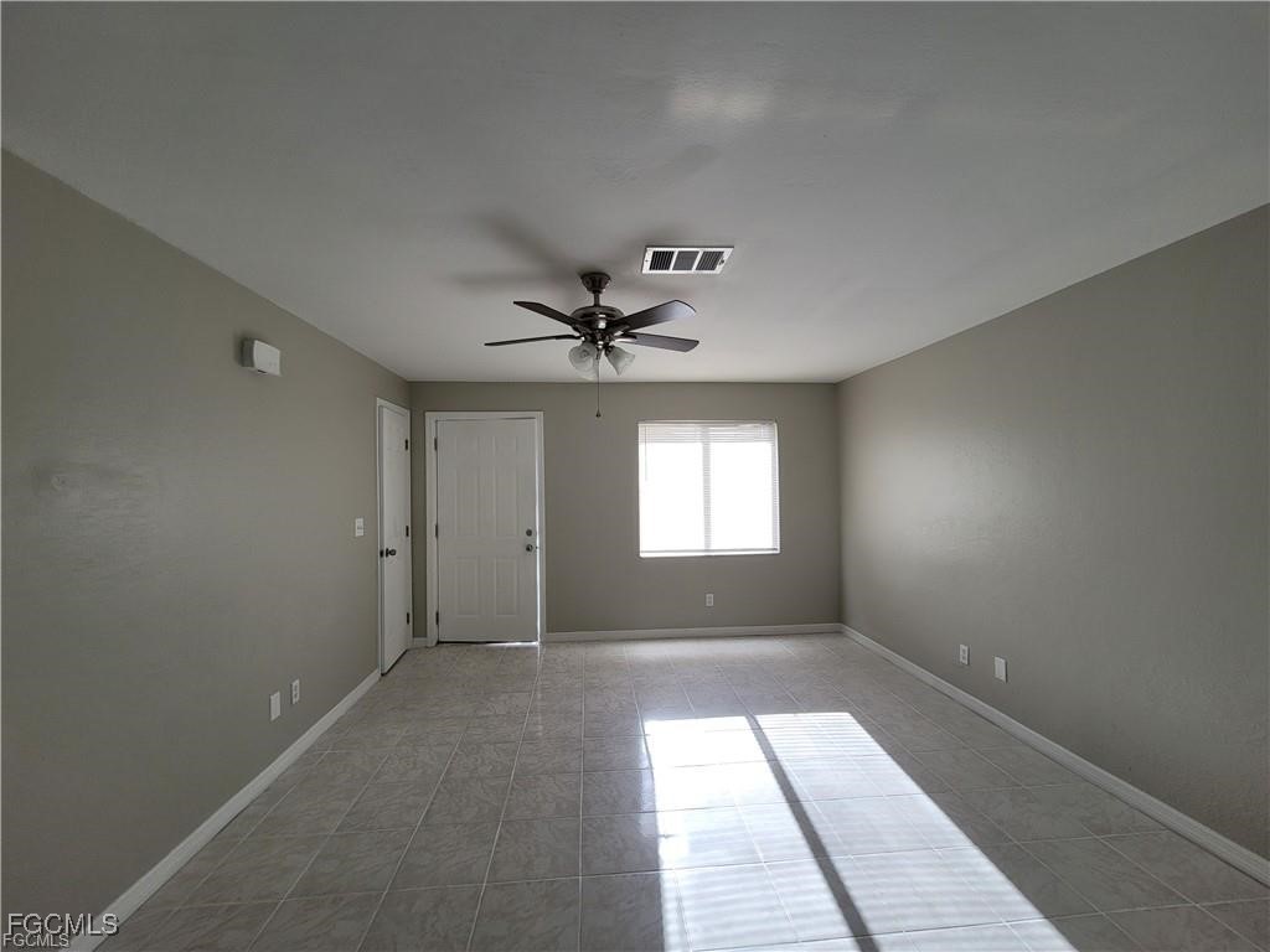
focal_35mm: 13
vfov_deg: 89.9
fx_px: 477
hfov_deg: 106.2
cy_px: 476
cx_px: 635
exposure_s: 1/295
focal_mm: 2.2
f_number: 2.2
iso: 64
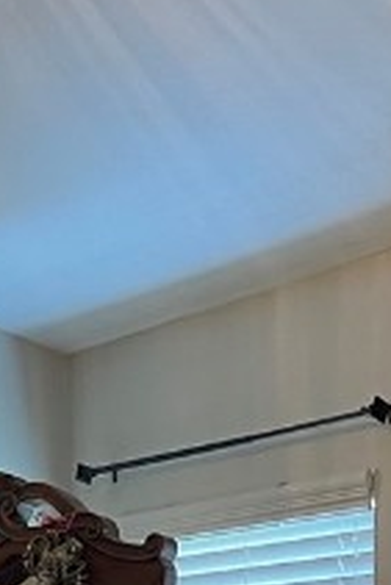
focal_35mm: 131
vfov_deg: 14.9
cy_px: 771
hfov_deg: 10.5
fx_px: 2131
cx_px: 139
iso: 200
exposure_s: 1/60
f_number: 1.5
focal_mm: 5.7
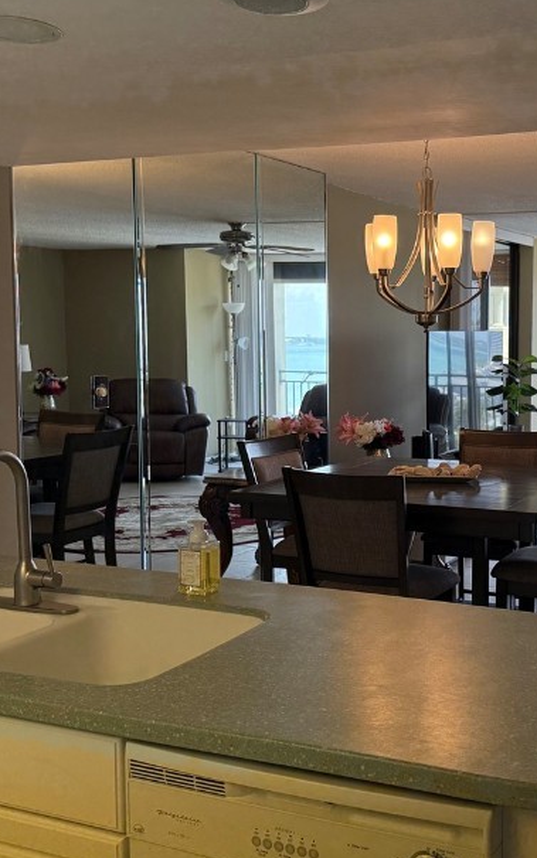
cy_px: 423
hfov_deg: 29.3
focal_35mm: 43
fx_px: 1006
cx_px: 421
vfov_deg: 46.2
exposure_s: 1/222
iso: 200
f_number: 1.78
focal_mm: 6.76
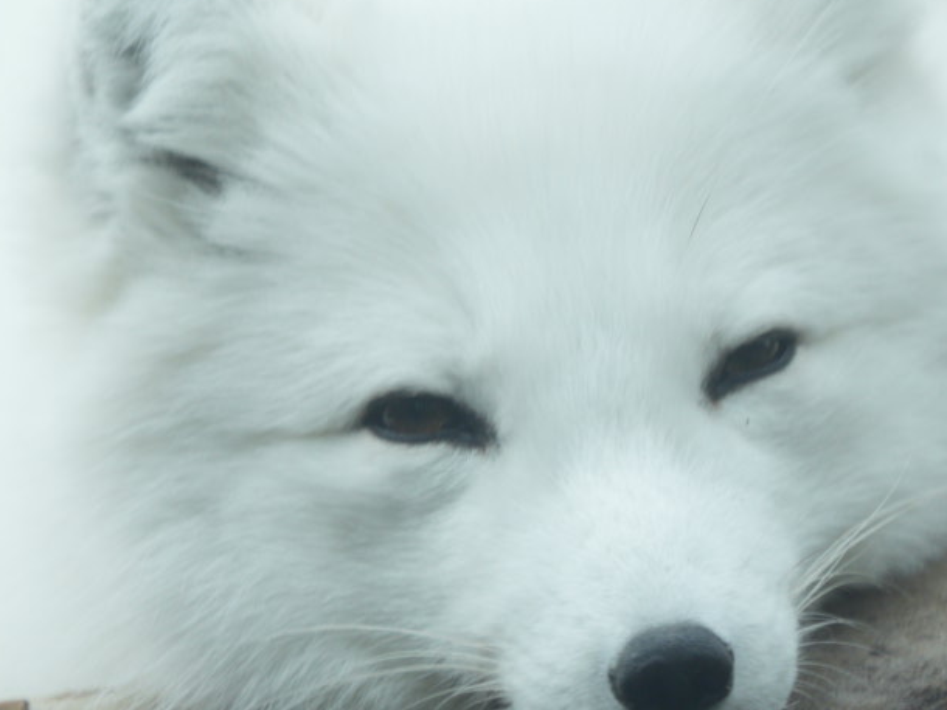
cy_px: 368
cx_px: 265
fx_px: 41840
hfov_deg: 1.3
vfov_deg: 1.0
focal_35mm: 1530
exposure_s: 1/400
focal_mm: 600
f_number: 6.3
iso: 640
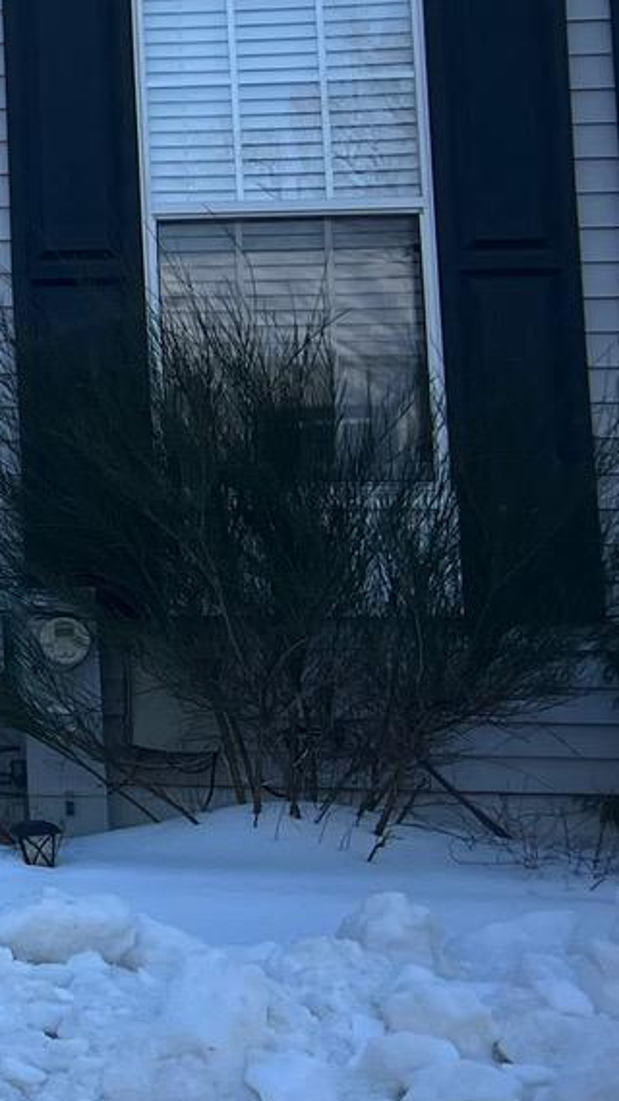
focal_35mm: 102
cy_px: 263
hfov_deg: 9.6
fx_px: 2977
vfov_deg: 20.8
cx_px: -1164
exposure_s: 1/1395
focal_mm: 5.7
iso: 50
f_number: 1.5
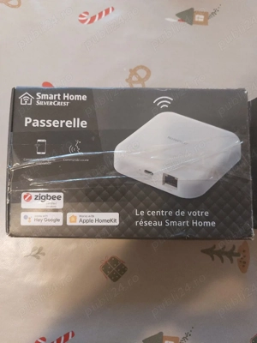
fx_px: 247
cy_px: 172
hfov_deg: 54.9
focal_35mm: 25
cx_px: 128
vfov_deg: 69.4
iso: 250
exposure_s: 1/50
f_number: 1.8
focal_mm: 5.23
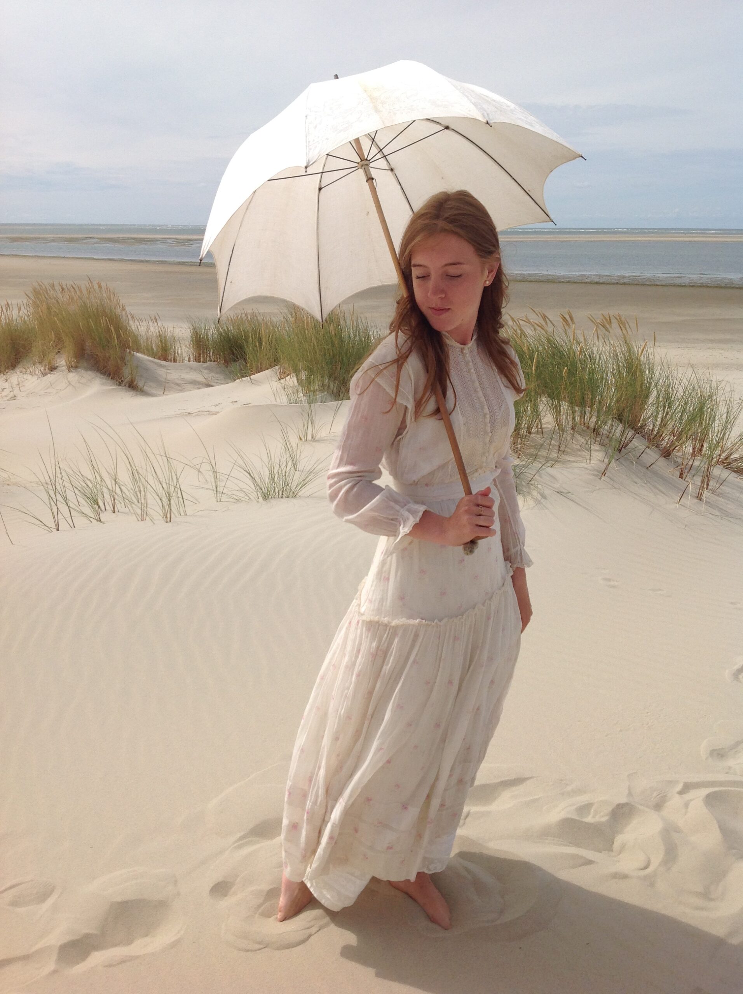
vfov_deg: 52.7
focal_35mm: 35
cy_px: 497
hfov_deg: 40.6
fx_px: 1004
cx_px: 372
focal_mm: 4.28
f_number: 2.4
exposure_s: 1/3788
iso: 50
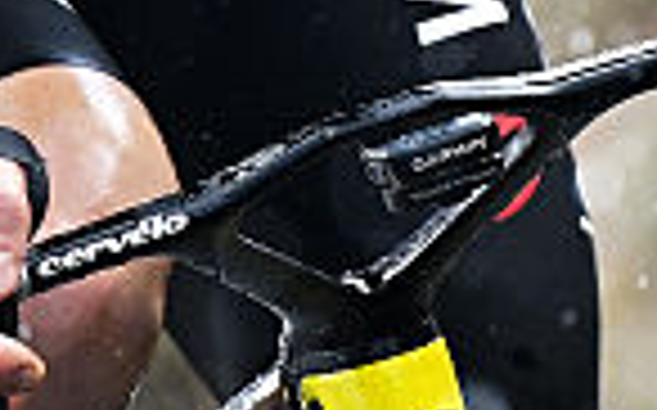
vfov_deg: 0.6
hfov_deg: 1.0
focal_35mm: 2151
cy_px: -446
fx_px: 38485
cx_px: 662
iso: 640
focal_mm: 200
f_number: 2.8
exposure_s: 1/1250
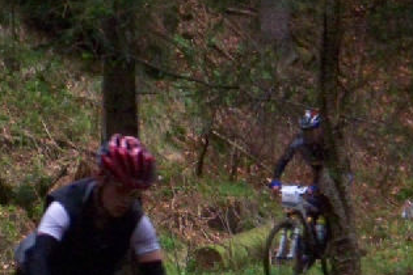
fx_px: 3545
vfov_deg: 4.4
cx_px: -54
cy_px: 202
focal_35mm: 309
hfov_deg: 6.6
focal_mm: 19.2
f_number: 4.4
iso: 400
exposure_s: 1/125
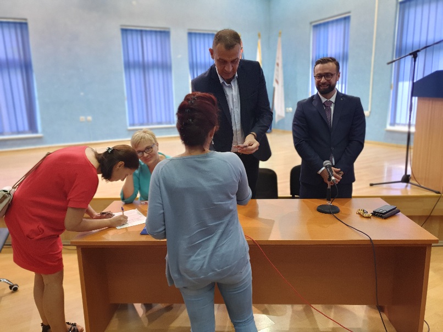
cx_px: 222
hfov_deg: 67.3
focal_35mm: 26
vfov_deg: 53.0
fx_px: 333
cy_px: 166
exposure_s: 1/50
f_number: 1.5
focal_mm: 4.32
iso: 160
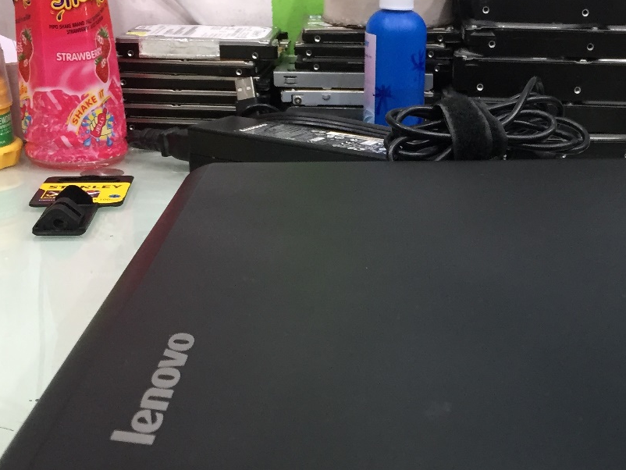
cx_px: 433
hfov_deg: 32.3
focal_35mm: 59
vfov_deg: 24.6
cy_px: 338
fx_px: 1067
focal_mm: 4.15
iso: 125
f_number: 2.2
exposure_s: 1/33
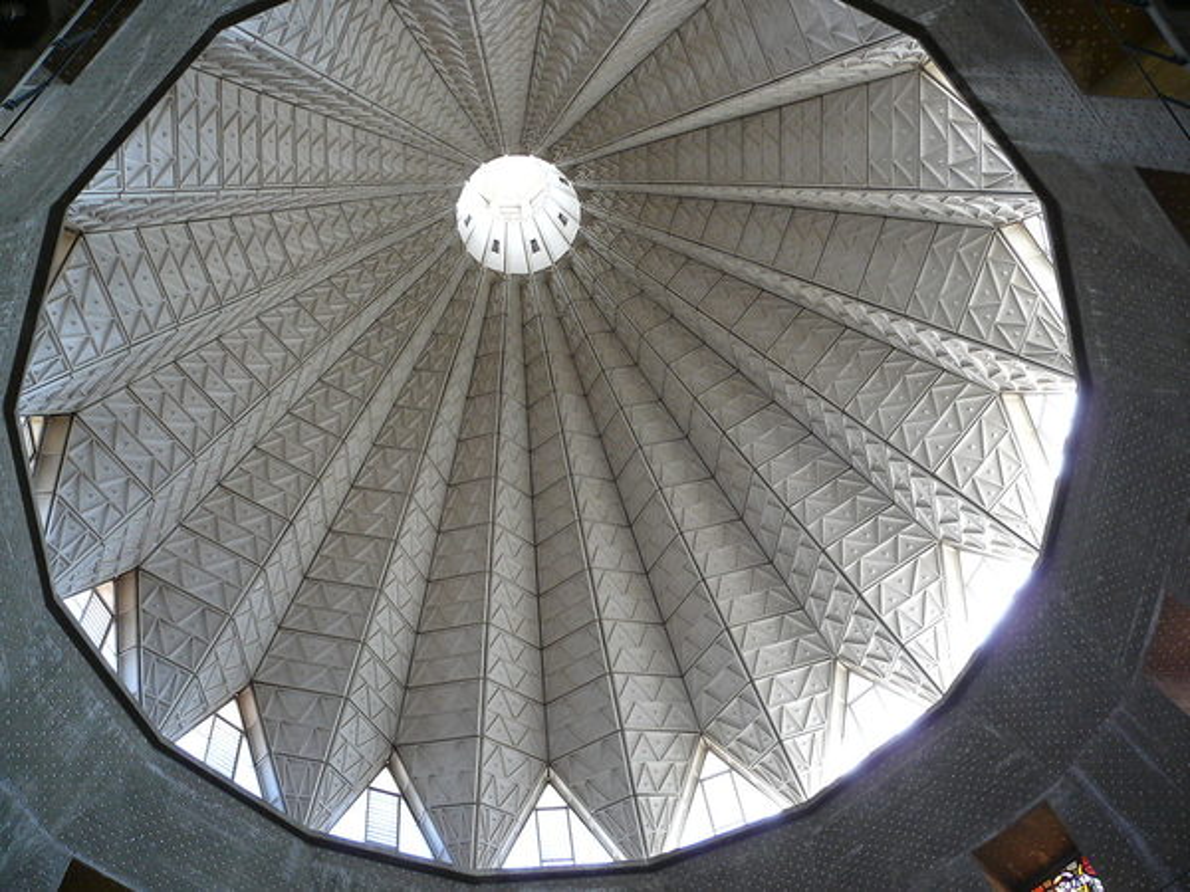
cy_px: 446
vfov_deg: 40.7
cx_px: 595
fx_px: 1203
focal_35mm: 35
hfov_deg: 52.6
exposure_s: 1/30
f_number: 2.8
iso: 200
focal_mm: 7.4
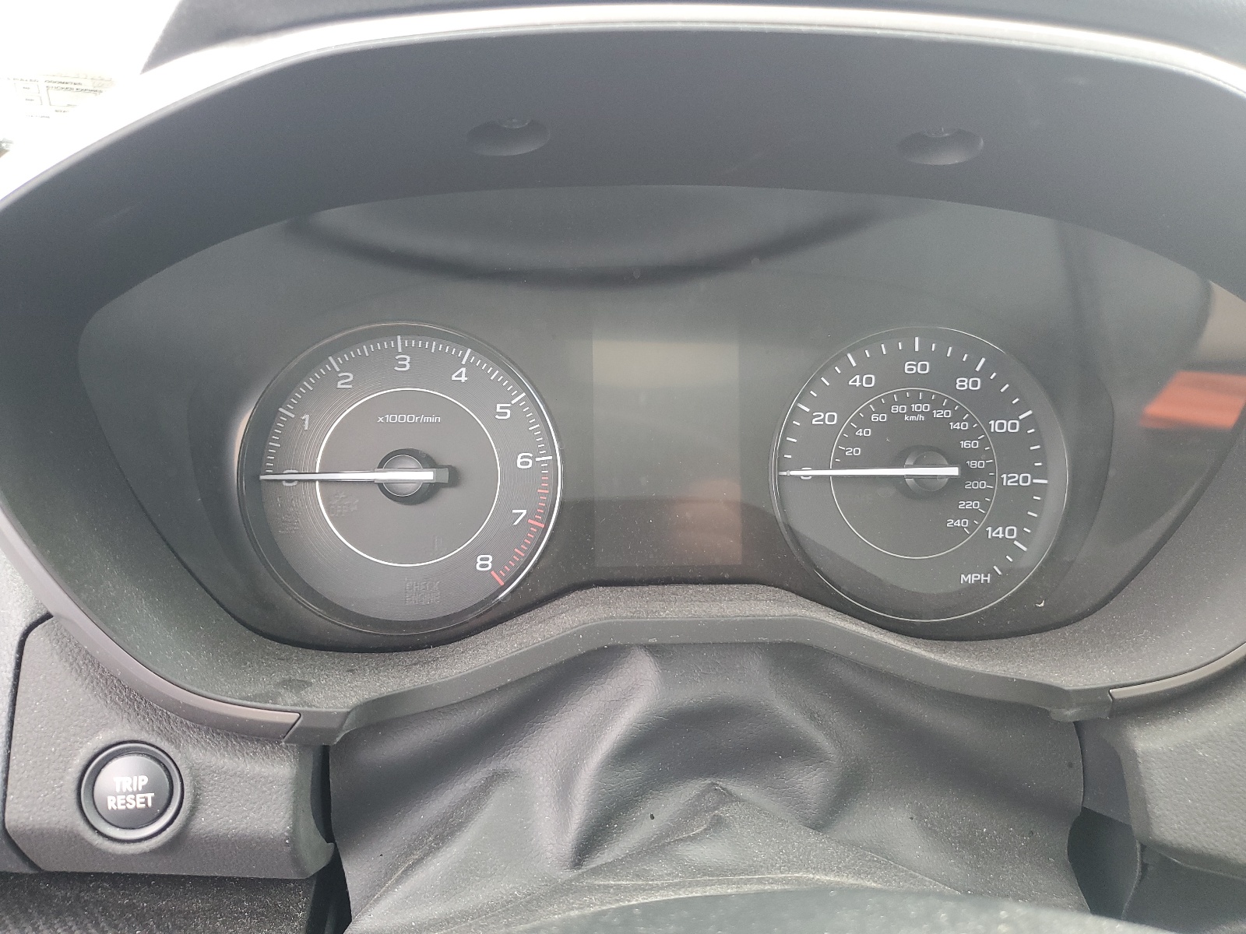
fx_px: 936
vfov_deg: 53.1
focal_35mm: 26
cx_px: 623
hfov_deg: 67.3
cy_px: 467
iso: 87
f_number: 1.5
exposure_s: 1/120
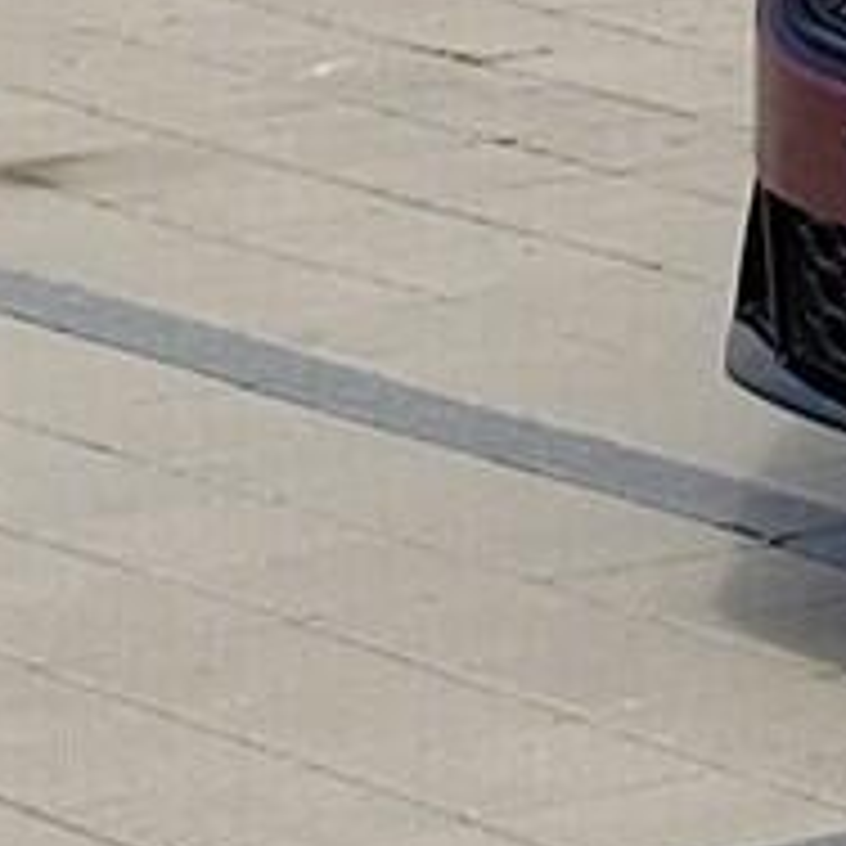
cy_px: -513
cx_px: 3110
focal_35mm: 176
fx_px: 4866
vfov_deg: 9.6
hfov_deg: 7.6
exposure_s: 1/1951
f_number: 1.8
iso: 40
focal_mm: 5.4
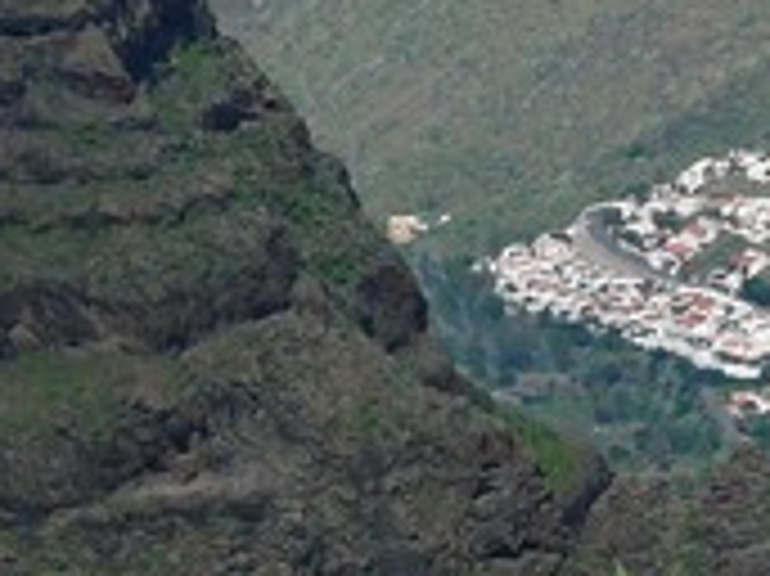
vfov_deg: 3.0
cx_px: 986
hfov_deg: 4.0
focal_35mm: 490
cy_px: 32
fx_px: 10892
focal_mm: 23.7
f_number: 5.6
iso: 100
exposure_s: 1/250
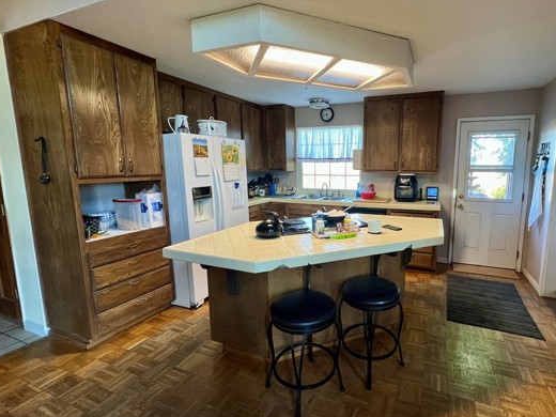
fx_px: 257
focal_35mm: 16
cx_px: 334
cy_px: 204
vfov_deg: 78.1
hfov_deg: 93.3
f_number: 1.8
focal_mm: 1.57
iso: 160
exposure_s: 1/60
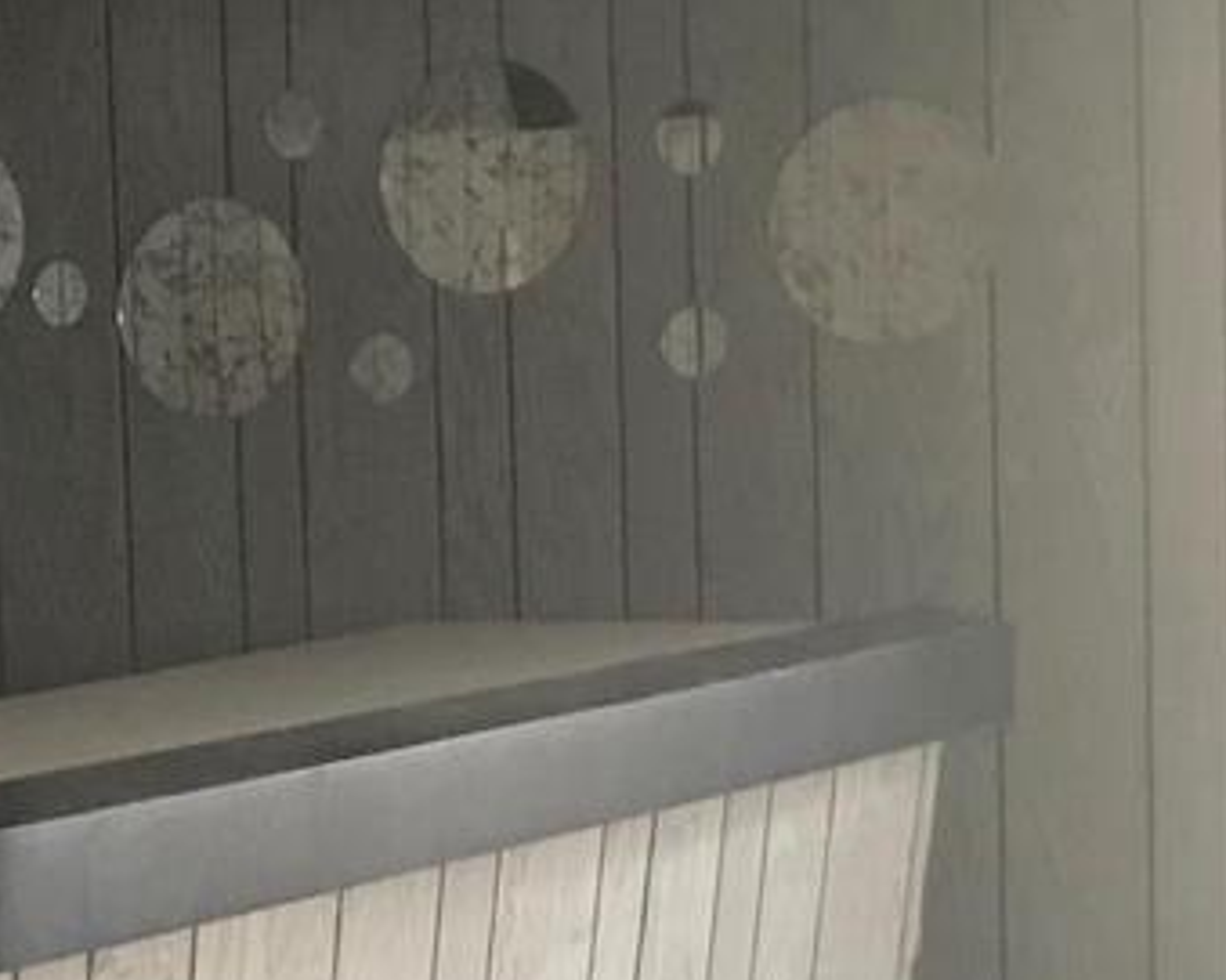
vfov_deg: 13.1
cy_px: 958
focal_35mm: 116
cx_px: -148
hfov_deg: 16.1
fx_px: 4208
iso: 100
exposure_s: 1/4
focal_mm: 3.99
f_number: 1.8
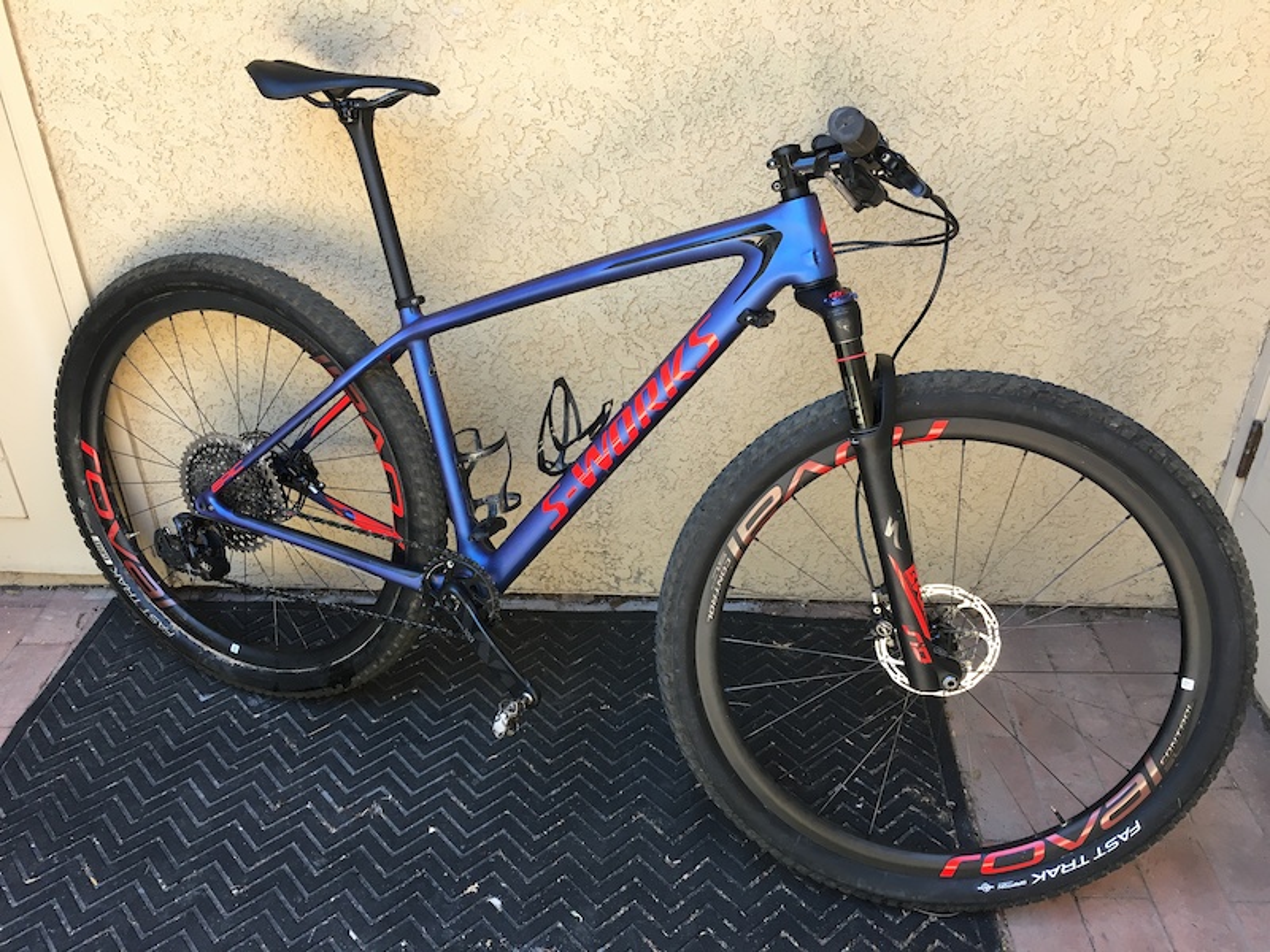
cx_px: 635
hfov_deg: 61.7
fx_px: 1064
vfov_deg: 48.2
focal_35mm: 29
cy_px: 476
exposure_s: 1/40
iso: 25
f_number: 2.2
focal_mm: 4.15
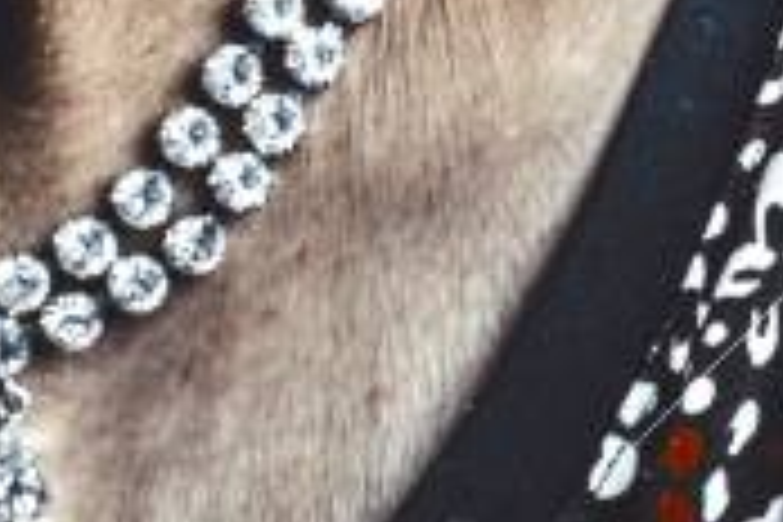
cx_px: -594
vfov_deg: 2.6
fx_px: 11396
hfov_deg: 3.9
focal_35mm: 524
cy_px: -979
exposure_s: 1/125
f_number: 8
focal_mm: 70
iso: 100
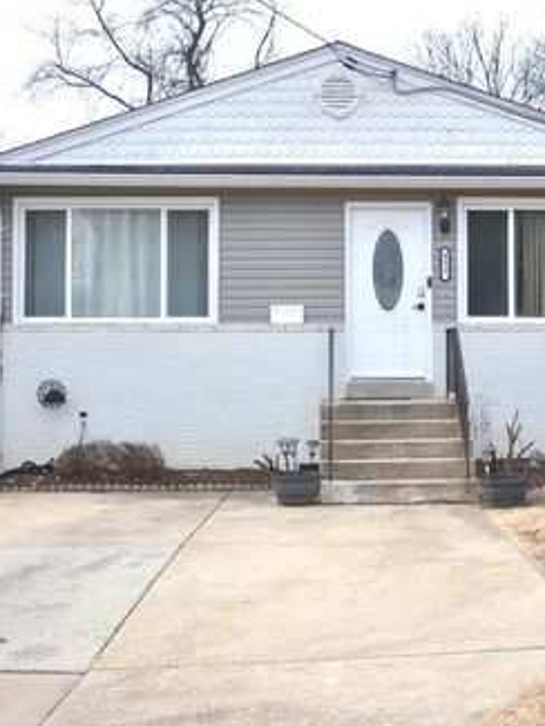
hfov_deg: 23.6
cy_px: 364
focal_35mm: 62
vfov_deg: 31.2
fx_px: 1301
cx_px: 362
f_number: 2.8
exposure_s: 1/1000
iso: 200
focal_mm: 28
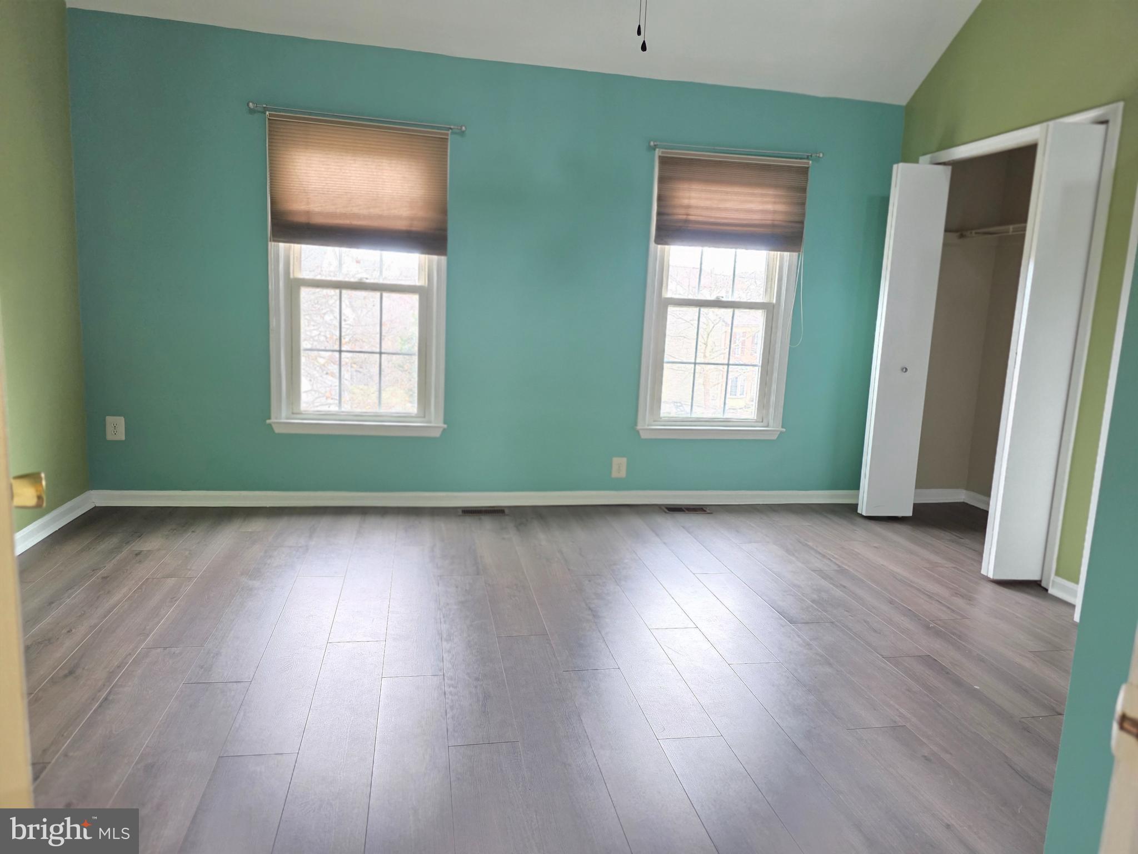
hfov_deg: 73.9
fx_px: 756
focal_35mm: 23
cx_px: 569
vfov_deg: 58.9
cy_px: 427
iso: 640
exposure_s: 1/120
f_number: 1.7
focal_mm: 6.3
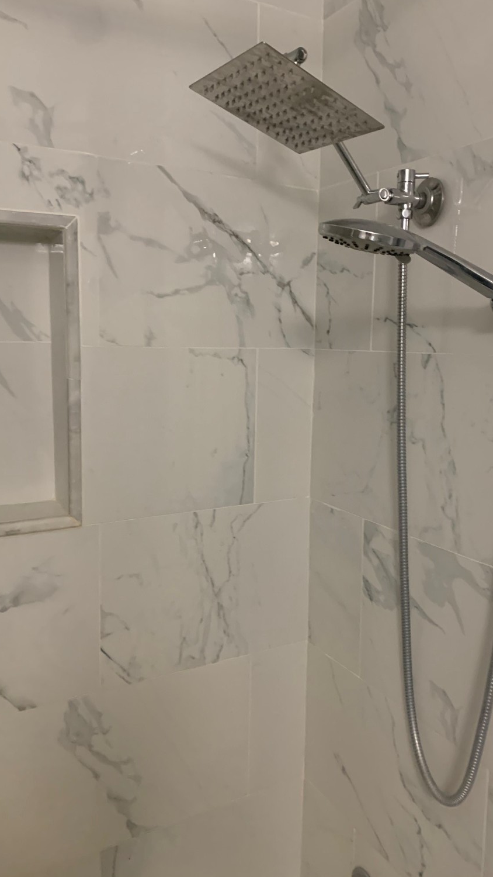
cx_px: 259
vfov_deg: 66.1
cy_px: 432
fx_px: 674
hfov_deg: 40.2
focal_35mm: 29
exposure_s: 1/60
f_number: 1.8
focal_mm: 4.25
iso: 400
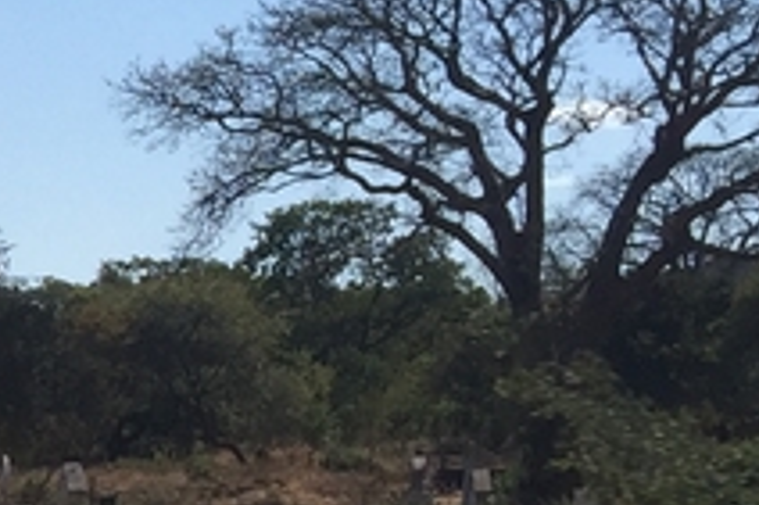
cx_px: -1031
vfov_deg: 7.4
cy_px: 745
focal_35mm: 182
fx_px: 3834
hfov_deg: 10.0
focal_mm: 4.15
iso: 32
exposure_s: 1/659
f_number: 2.2
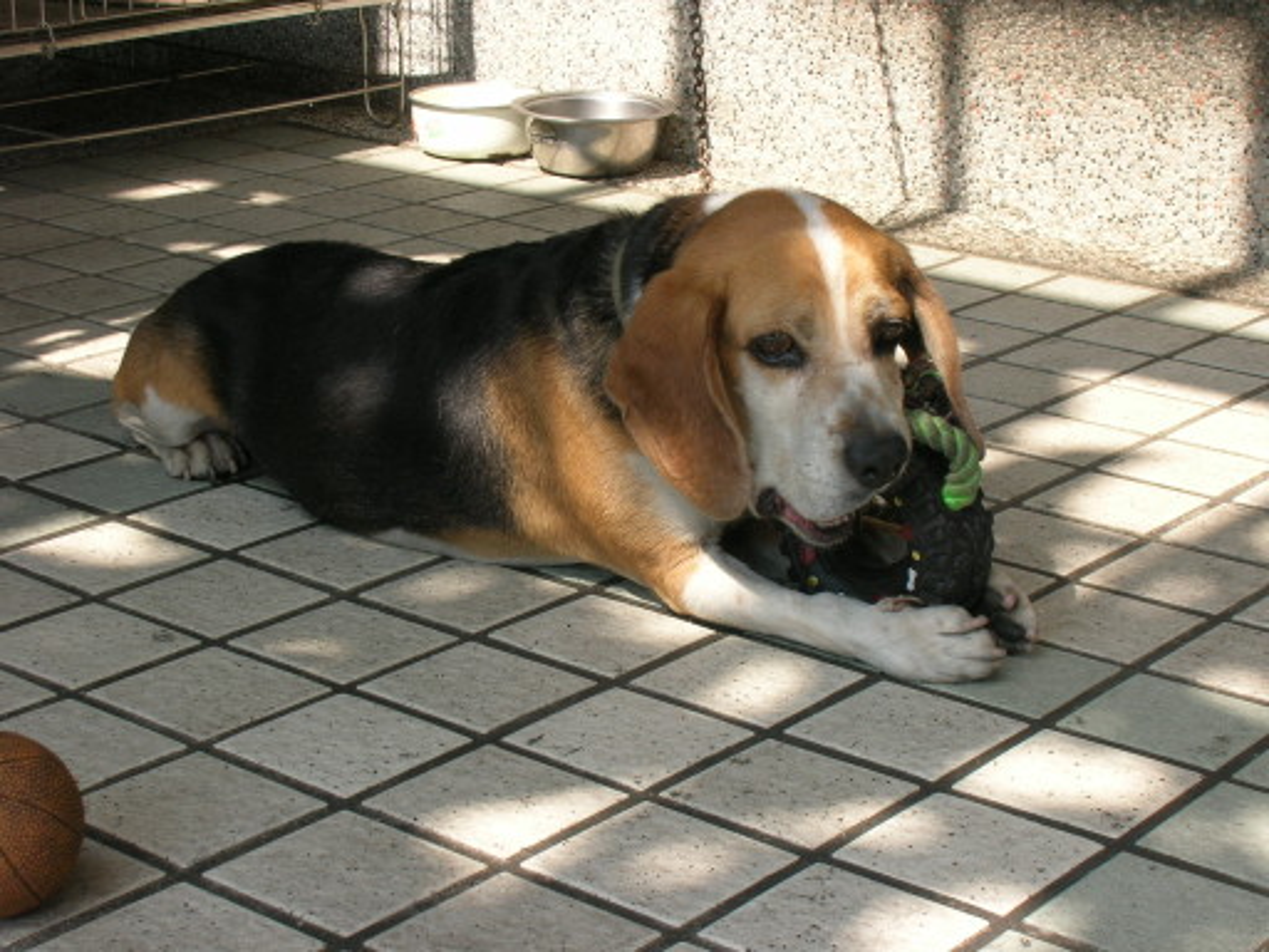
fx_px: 2566
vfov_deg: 21.0
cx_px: 634
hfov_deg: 27.8
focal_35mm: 70
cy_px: 476
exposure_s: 1/66.4
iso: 50
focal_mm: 11.7
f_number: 6.6
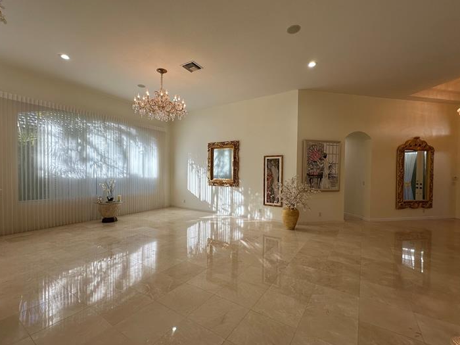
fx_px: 213
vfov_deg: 78.1
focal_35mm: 16
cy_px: 176
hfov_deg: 94.5
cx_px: 223
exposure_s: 1/134
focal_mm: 2.22
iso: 40
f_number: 2.2
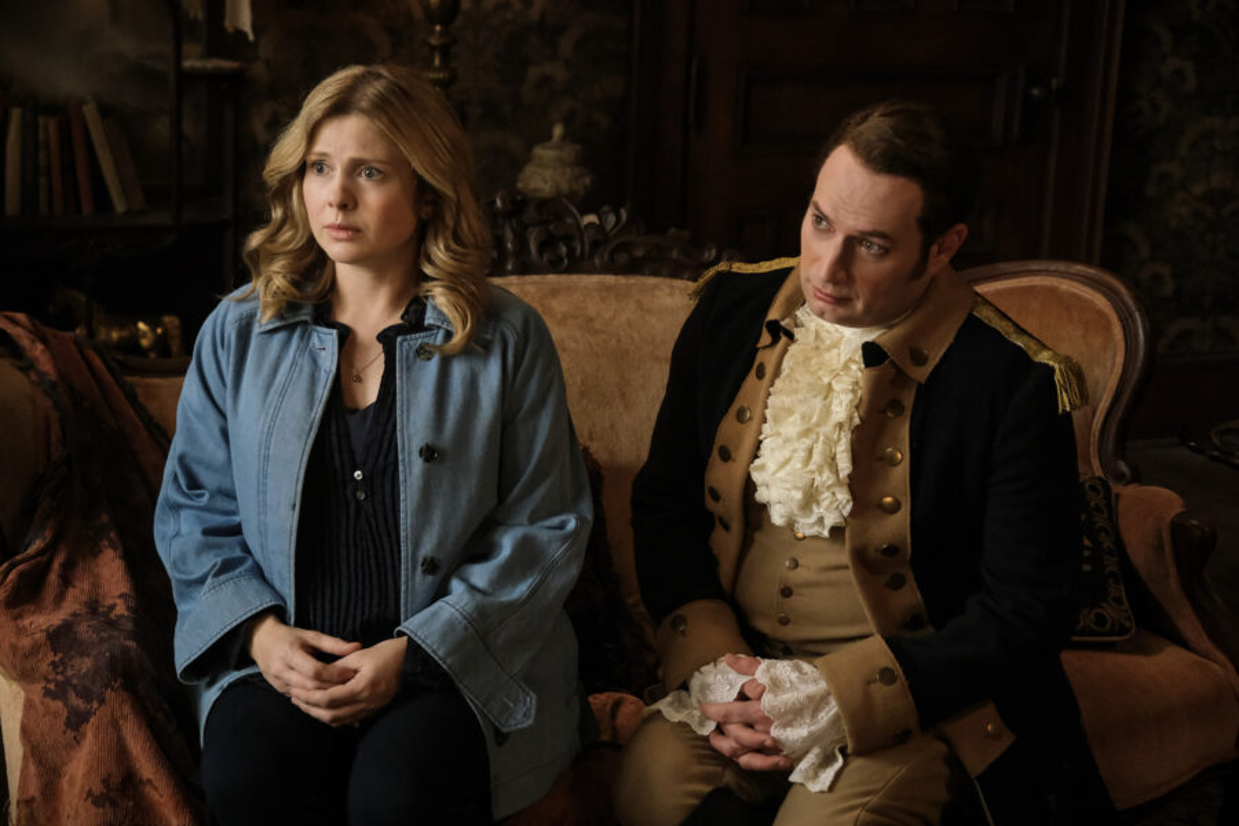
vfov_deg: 21.9
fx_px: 2134
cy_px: 413
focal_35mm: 62
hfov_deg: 32.4
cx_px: 620
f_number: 2.8
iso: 6400
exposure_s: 1/200
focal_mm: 41.4
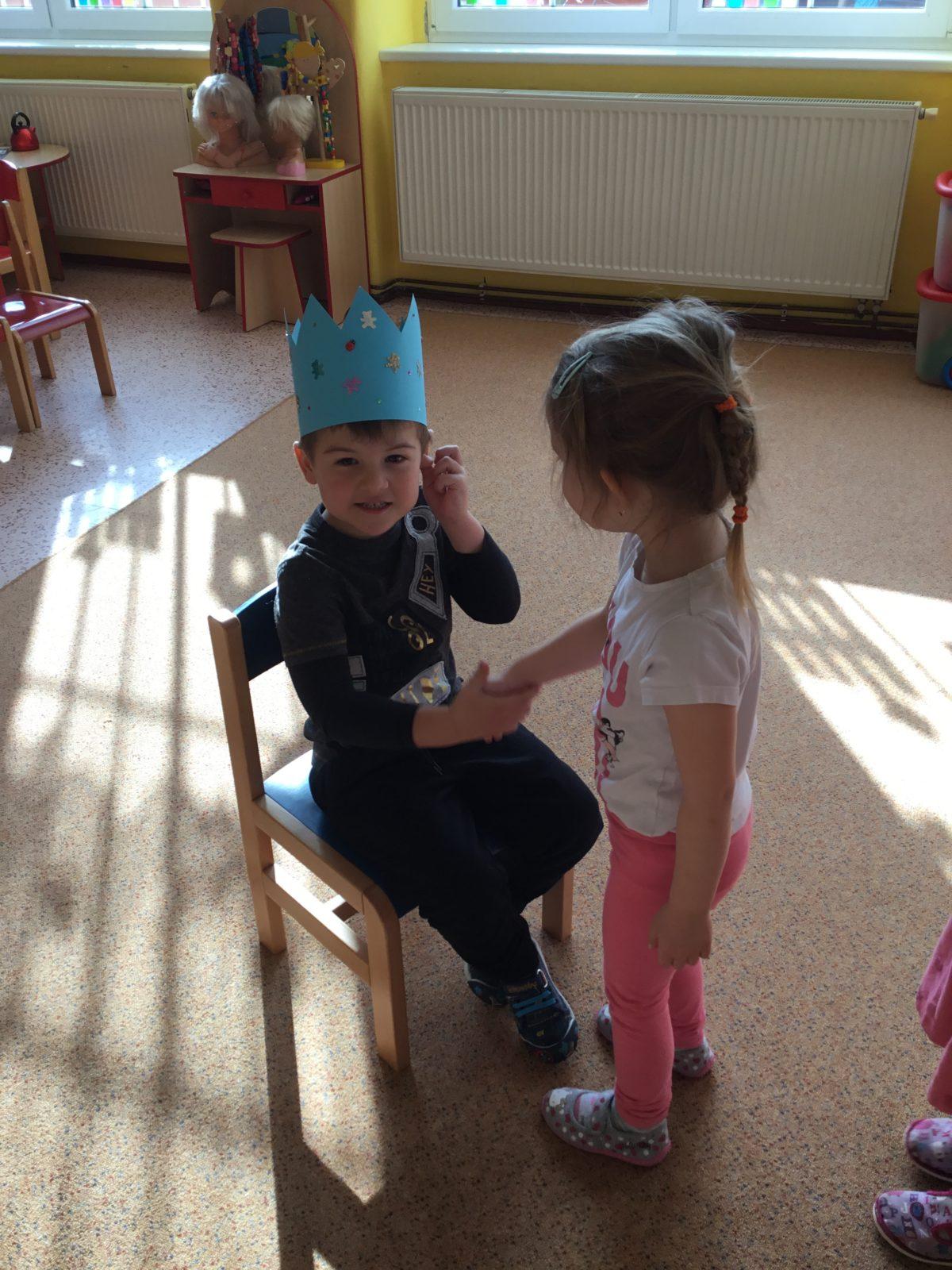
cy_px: 635
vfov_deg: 58.4
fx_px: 1137
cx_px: 476
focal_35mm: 31
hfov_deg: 45.4
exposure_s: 1/100
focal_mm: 3.3
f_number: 2.4
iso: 25
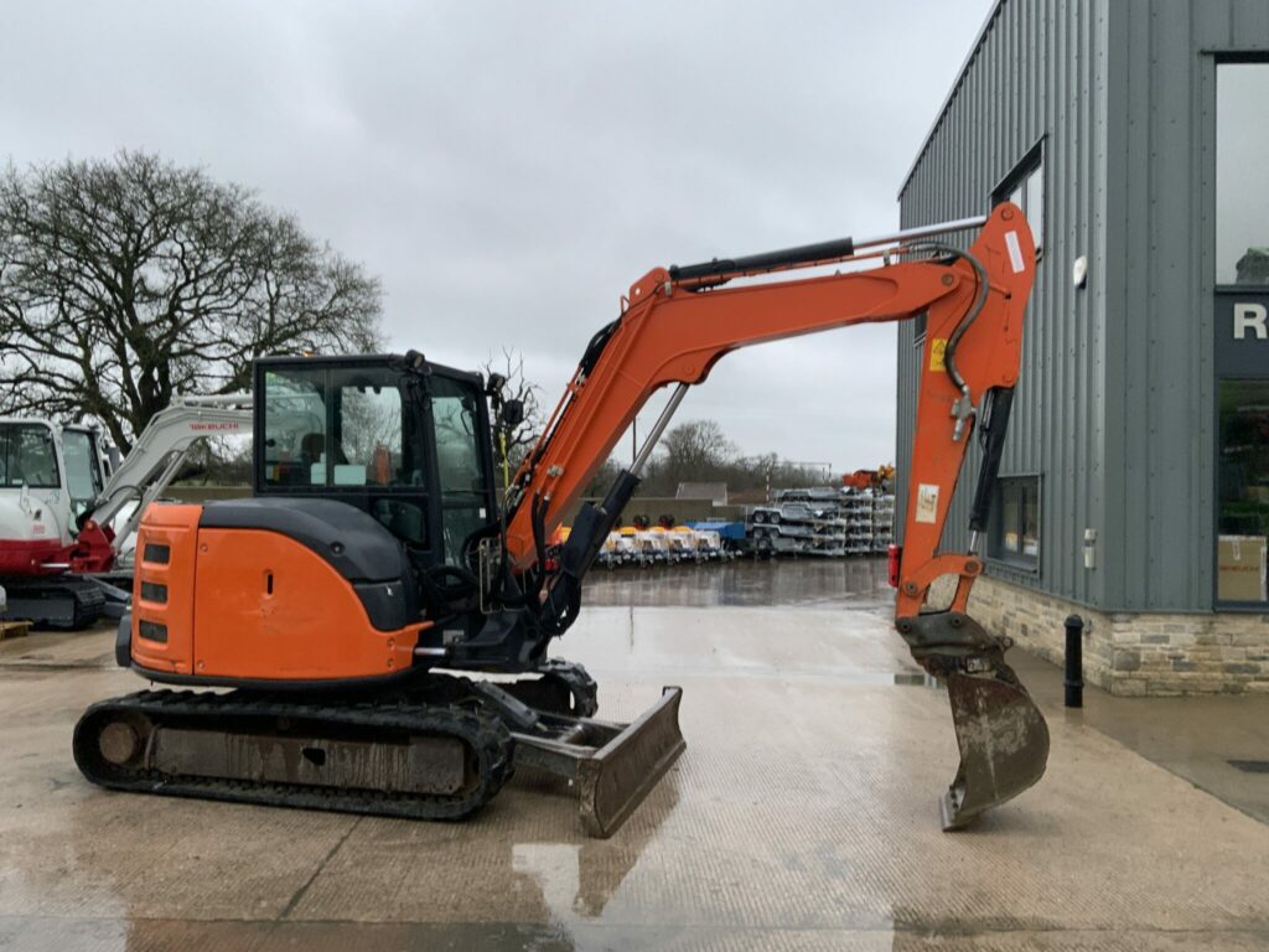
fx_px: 1063
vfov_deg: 48.2
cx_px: 634
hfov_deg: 61.7
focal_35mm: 29
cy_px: 476
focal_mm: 3
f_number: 1.8
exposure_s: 1/60
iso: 64
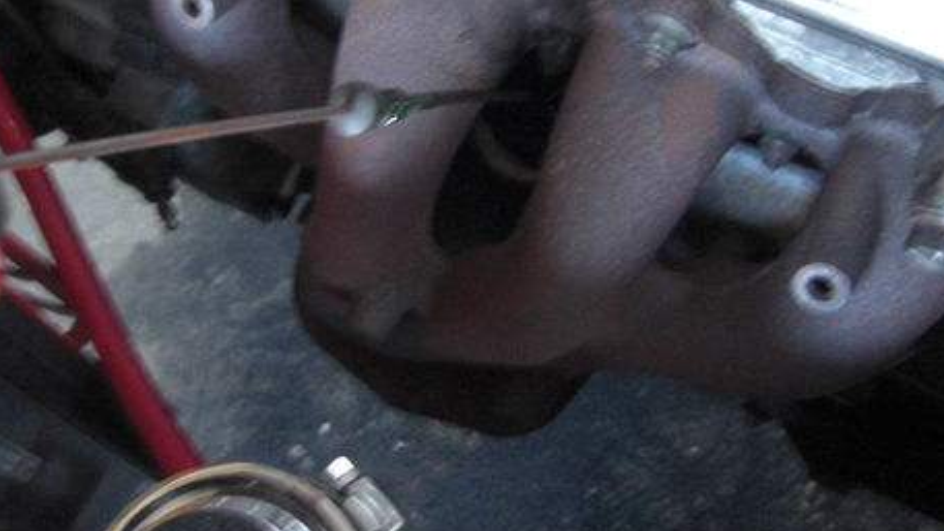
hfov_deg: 35.9
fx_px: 1452
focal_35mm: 58
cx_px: 376
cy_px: 128
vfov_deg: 20.5
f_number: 2.8
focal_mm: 7.9
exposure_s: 1/15
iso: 800
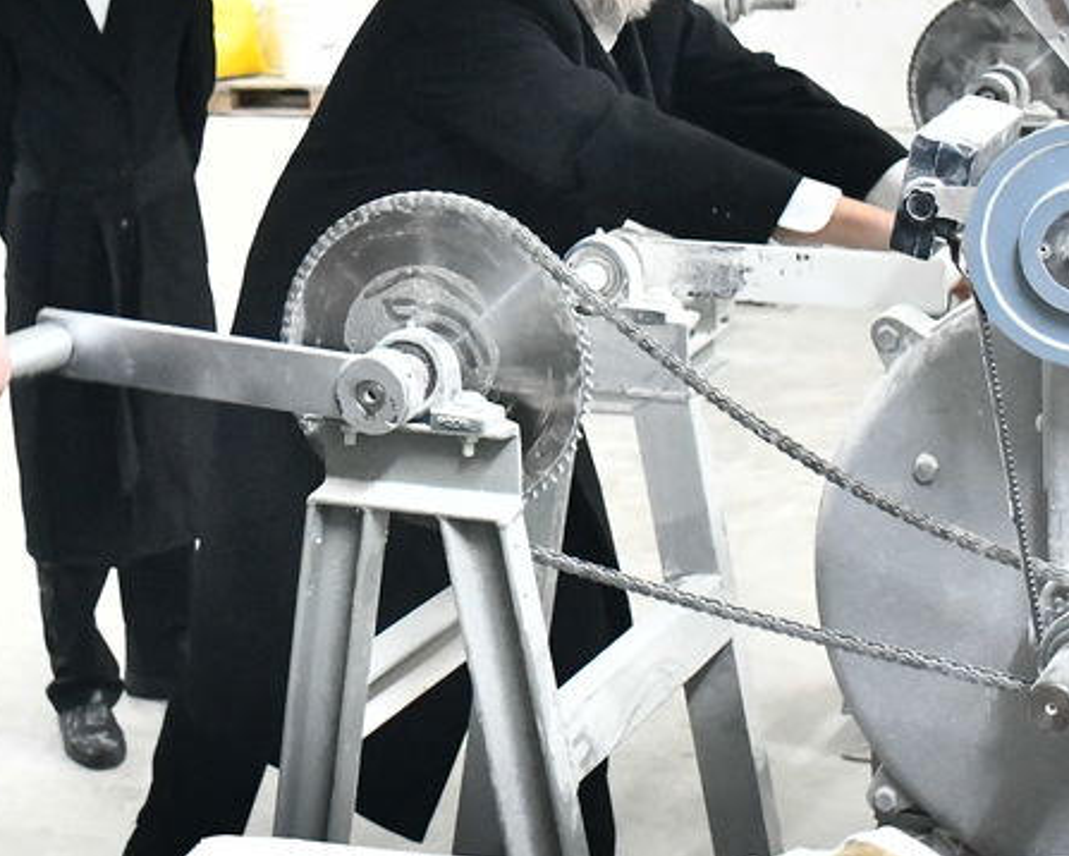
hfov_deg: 20.3
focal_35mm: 94
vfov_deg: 16.3
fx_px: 2975
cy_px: 269
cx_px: 395
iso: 8000
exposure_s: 1/250
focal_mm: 32
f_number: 5.6
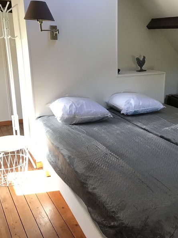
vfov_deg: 49.0
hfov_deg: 36.5
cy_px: 118
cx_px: 141
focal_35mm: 38
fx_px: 260
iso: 32
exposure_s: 1/33
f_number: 1.8
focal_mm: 3.99
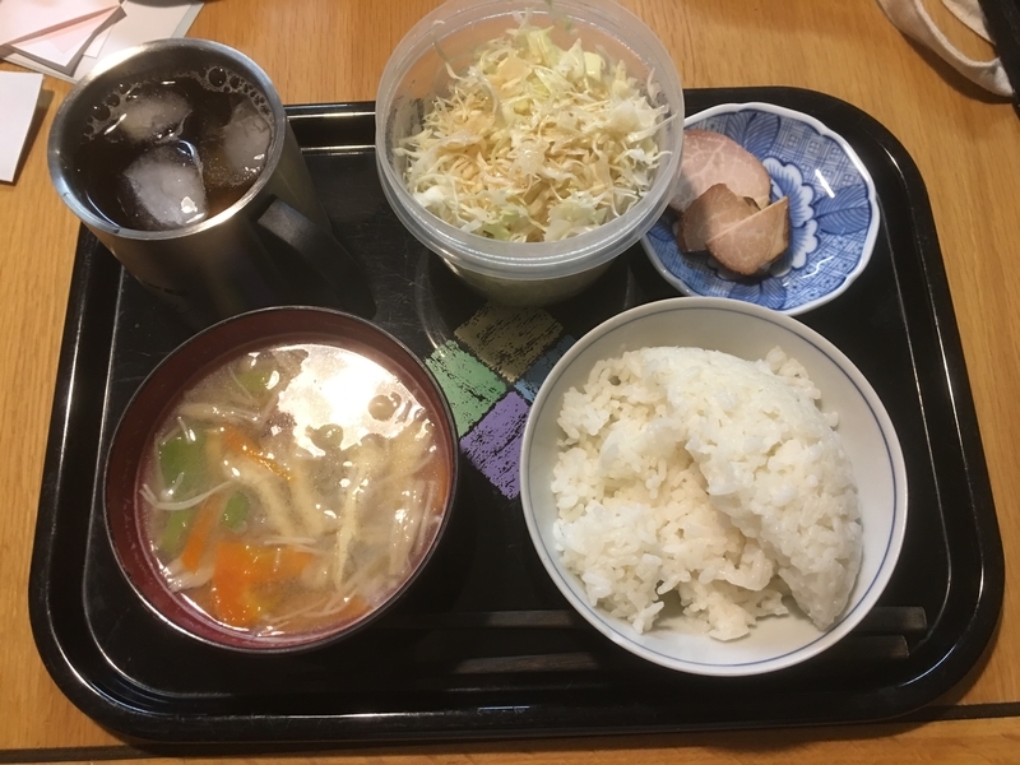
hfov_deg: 61.7
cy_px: 382
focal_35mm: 29
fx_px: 855
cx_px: 510
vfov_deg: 48.2
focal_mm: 4.15
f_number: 2.2
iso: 80
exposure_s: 1/10
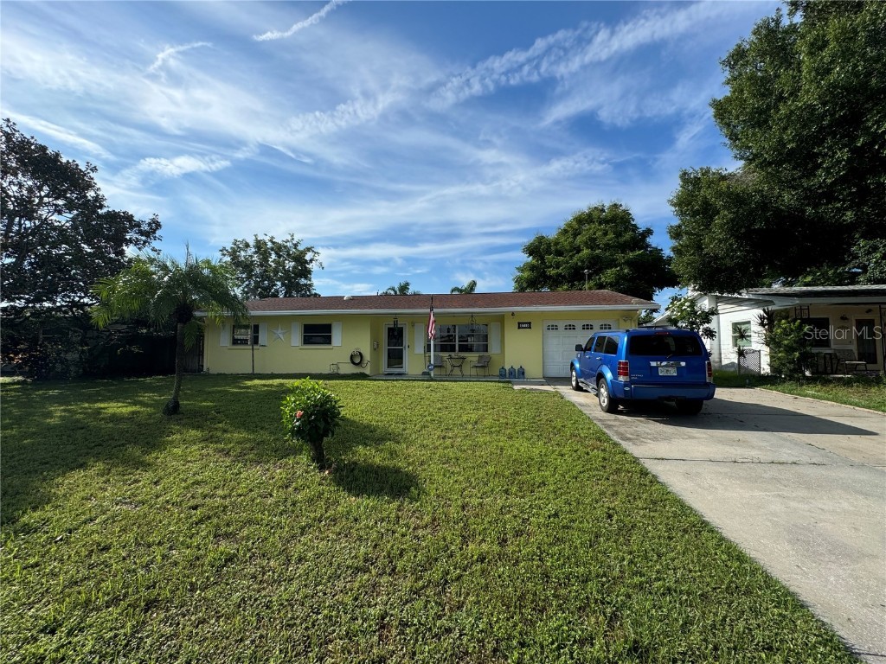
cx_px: 443
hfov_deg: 102.1
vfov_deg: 85.7
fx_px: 358
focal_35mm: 14
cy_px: 332
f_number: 2.2
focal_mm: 2.22
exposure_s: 1/2342
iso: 50
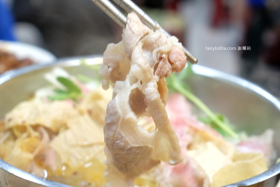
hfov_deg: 54.4
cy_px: 94
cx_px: 140
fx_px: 272
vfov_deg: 37.9
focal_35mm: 35
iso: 1600
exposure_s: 1/27
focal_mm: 23
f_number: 3.6
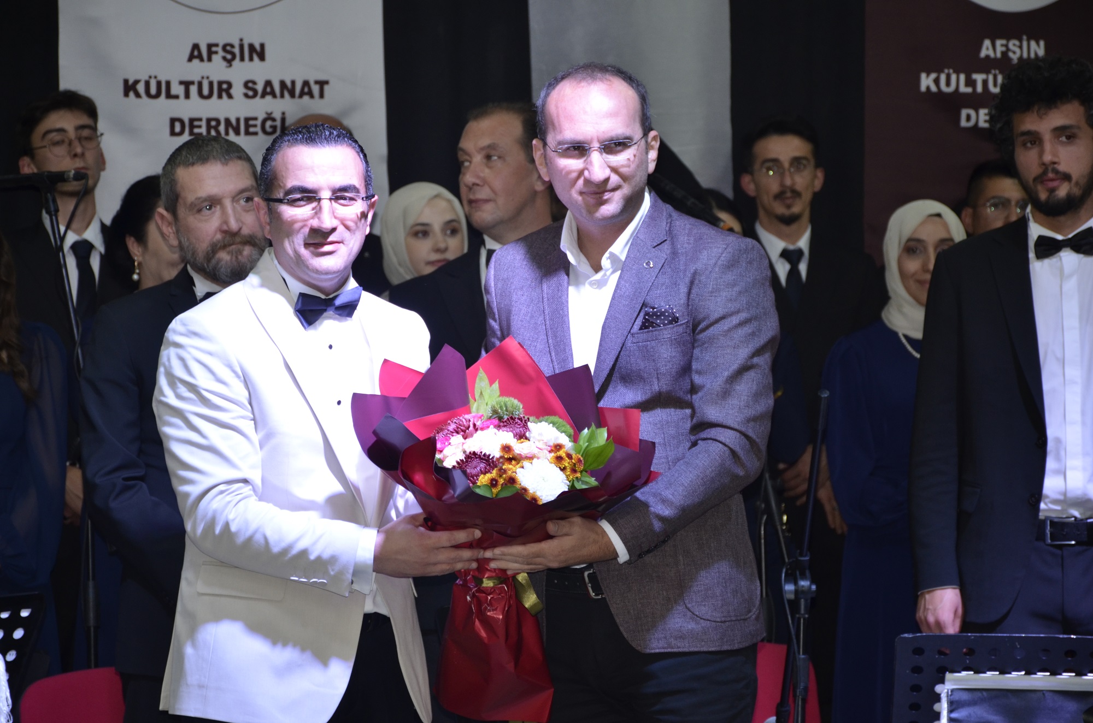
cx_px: 546
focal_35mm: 150
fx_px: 4544
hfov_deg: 13.7
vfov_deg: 9.1
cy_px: 362
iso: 500
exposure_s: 1/60
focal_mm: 100
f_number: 5.6
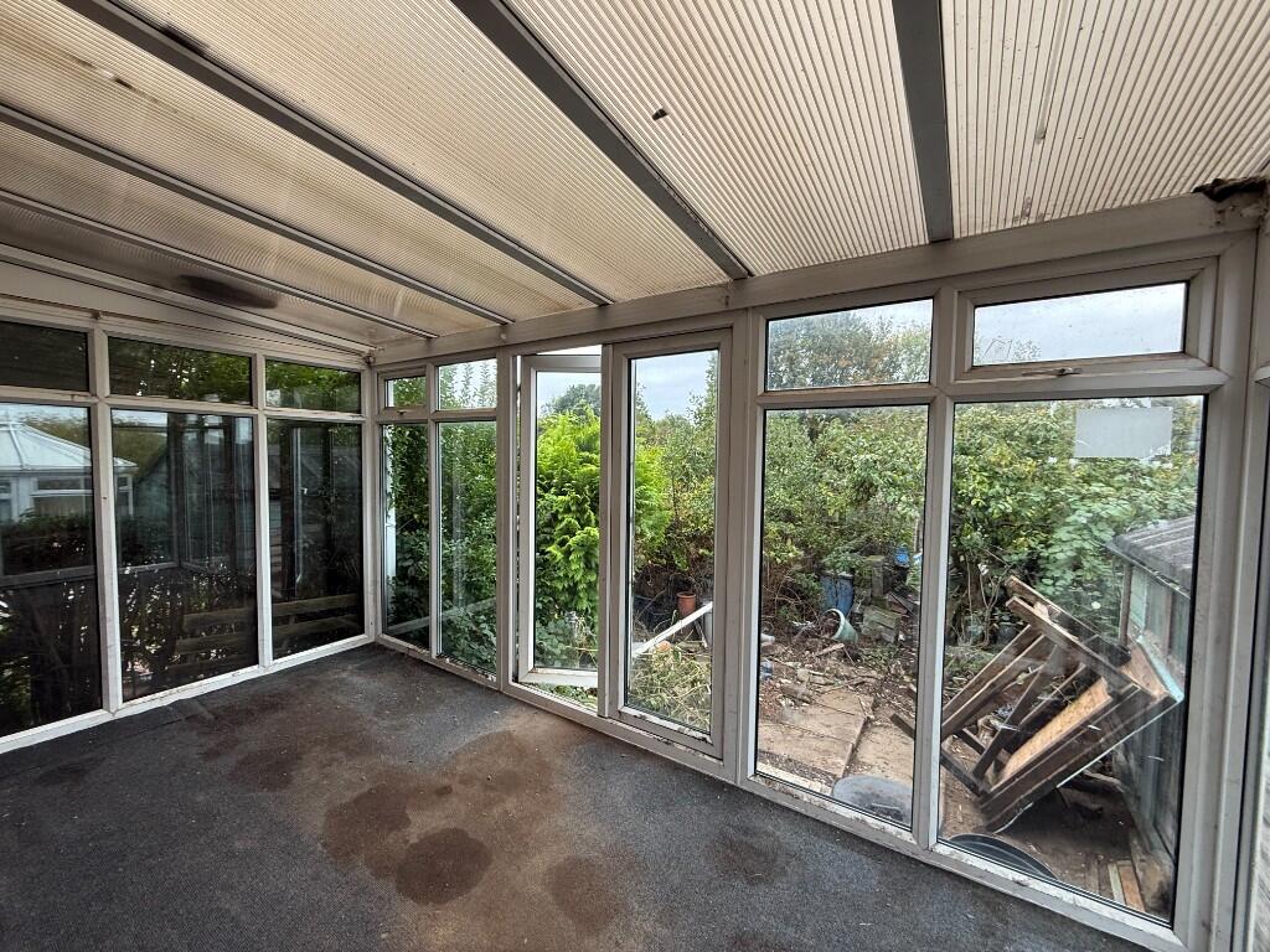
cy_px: 476
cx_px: 635
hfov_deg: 102.1
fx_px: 514
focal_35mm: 14
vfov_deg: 85.7
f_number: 2.2
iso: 100
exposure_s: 1/99
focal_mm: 2.22
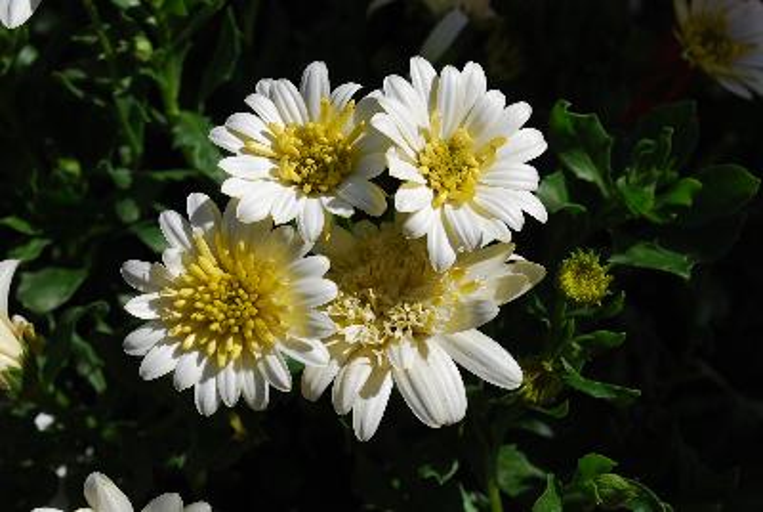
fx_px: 1274
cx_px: 382
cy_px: 256
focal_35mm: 60
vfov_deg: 22.7
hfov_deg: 33.4
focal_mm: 40
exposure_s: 1/400
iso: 100
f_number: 8
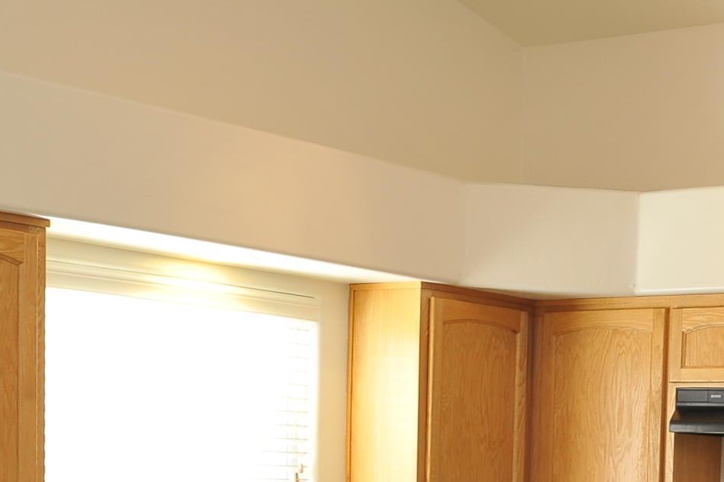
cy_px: 662
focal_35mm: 96
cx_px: 648
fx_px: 1929
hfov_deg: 20.8
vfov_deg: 13.6
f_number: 7.1
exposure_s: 1/30
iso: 500
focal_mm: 30
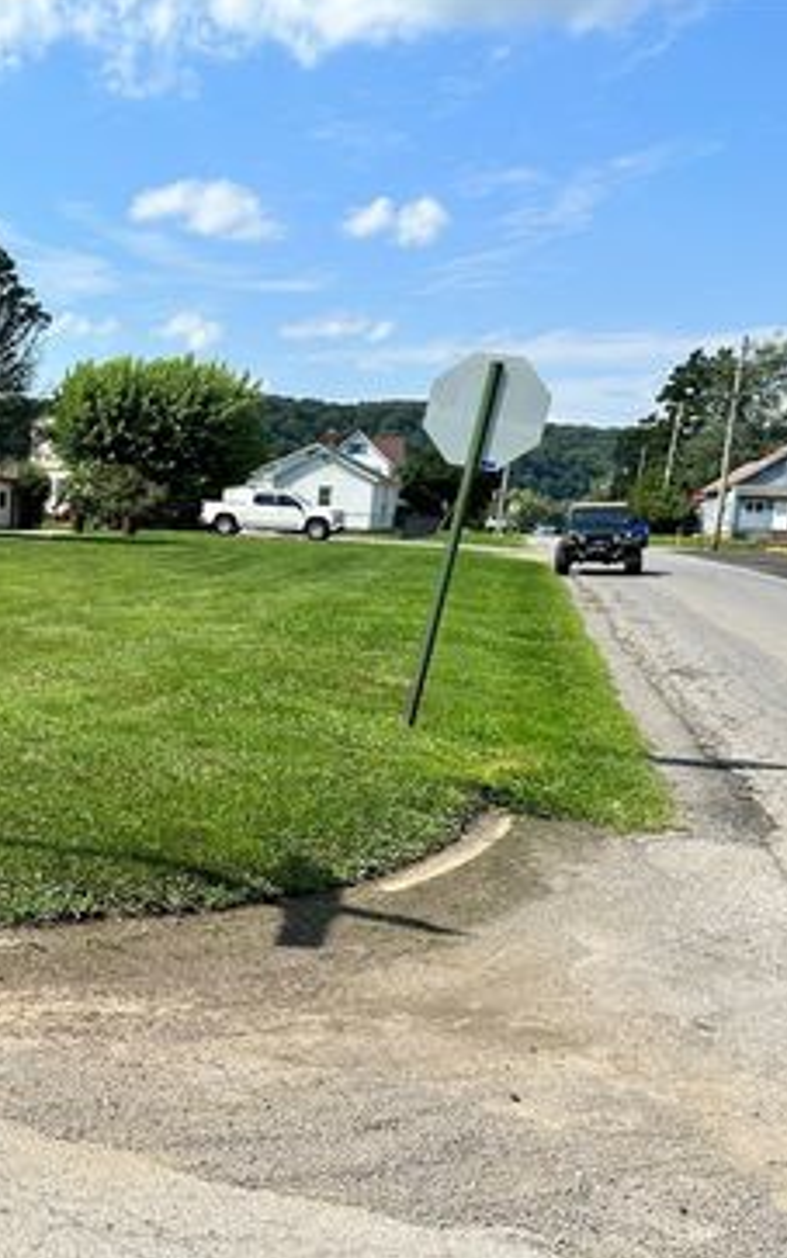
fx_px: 1201
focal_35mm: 35
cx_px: -38
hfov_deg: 32.7
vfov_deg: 55.3
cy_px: 639
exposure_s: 1/4348
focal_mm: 6.86
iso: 80
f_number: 1.78
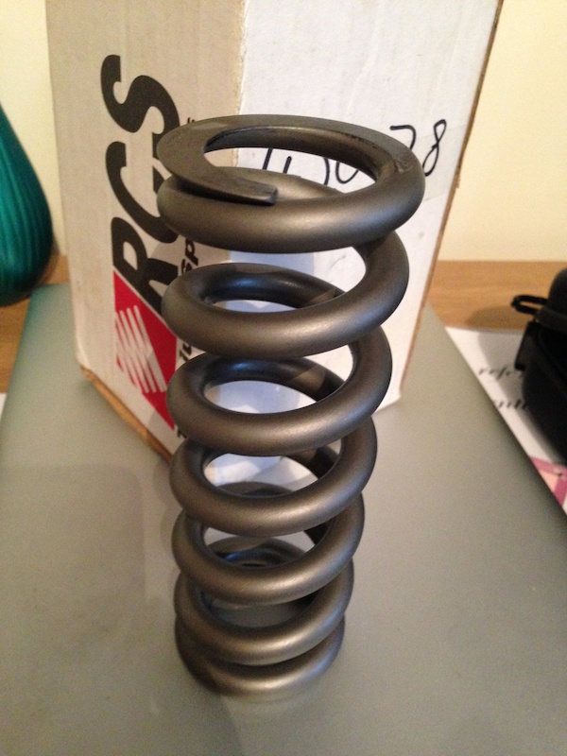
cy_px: 378
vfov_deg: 55.4
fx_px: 721
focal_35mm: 33
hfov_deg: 42.9
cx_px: 284
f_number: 2.4
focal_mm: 4.12
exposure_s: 1/15
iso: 500
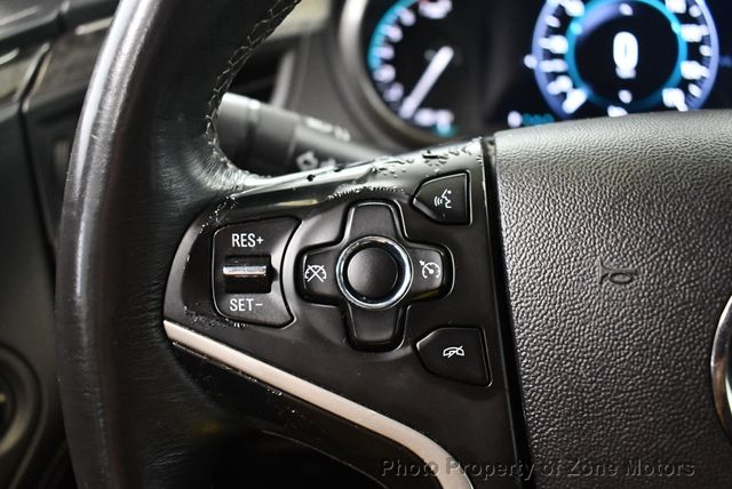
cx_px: 366
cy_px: 244
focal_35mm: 36
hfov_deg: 53.1
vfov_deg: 36.9
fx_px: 733
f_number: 3.5
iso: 4000
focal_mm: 18
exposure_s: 1/60
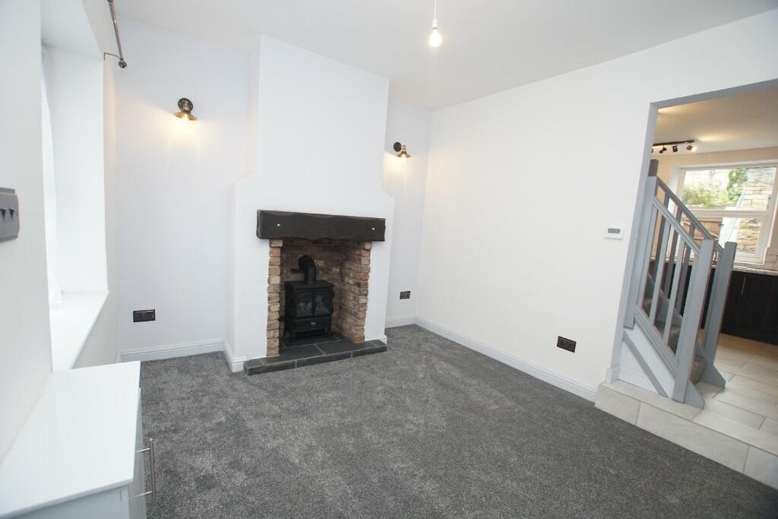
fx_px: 324
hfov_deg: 100.4
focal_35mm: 15
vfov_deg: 77.3
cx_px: 389
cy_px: 260
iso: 400
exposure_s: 1/60
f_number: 3.5
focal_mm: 10
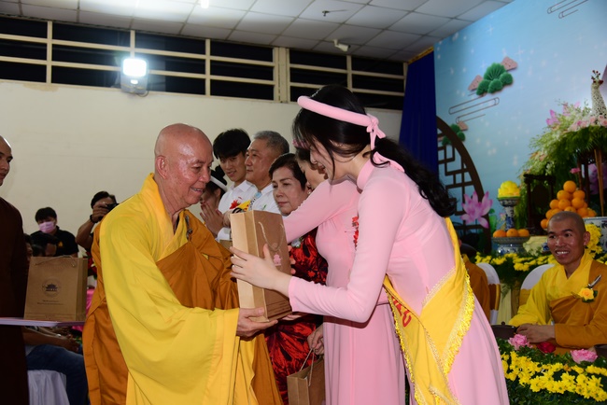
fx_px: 574
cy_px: 202
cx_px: 304
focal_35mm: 34
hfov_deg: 55.8
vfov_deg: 38.9
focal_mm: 34
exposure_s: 1/60
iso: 320
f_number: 4
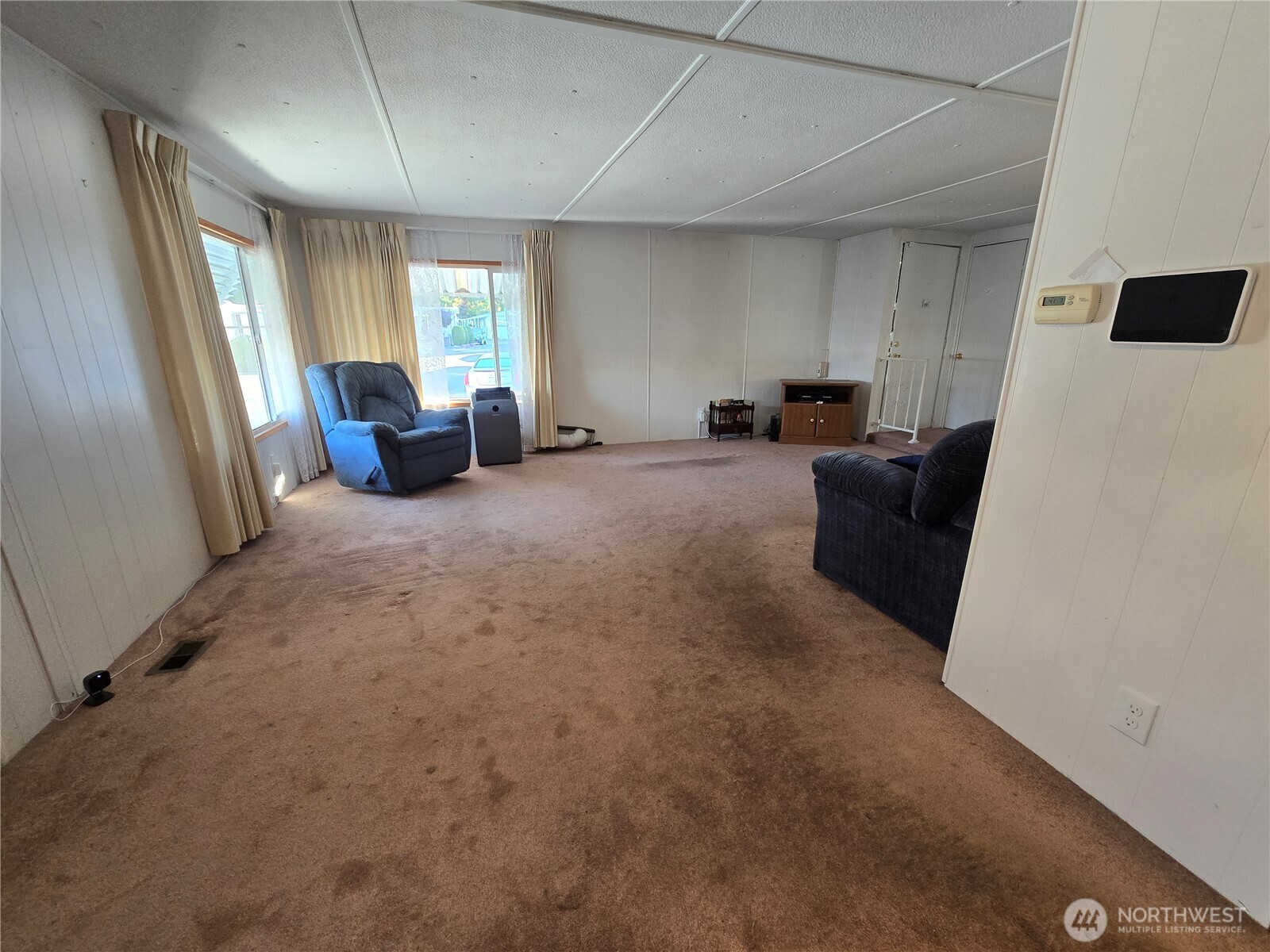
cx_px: 635
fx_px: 477
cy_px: 476
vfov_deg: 89.9
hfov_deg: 106.2
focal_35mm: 13
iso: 200
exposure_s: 1/60
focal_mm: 2.2
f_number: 2.2
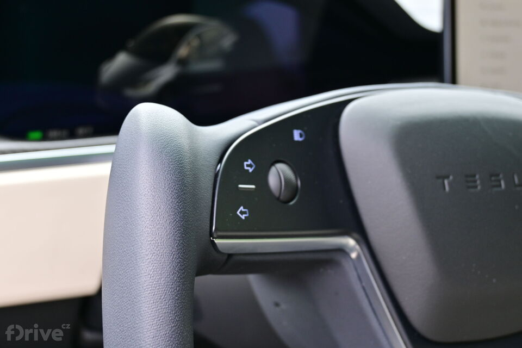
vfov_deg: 22.6
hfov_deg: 33.4
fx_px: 870
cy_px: 174
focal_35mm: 60
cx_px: 261
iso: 400
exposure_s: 1/80
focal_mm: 40
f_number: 5.6
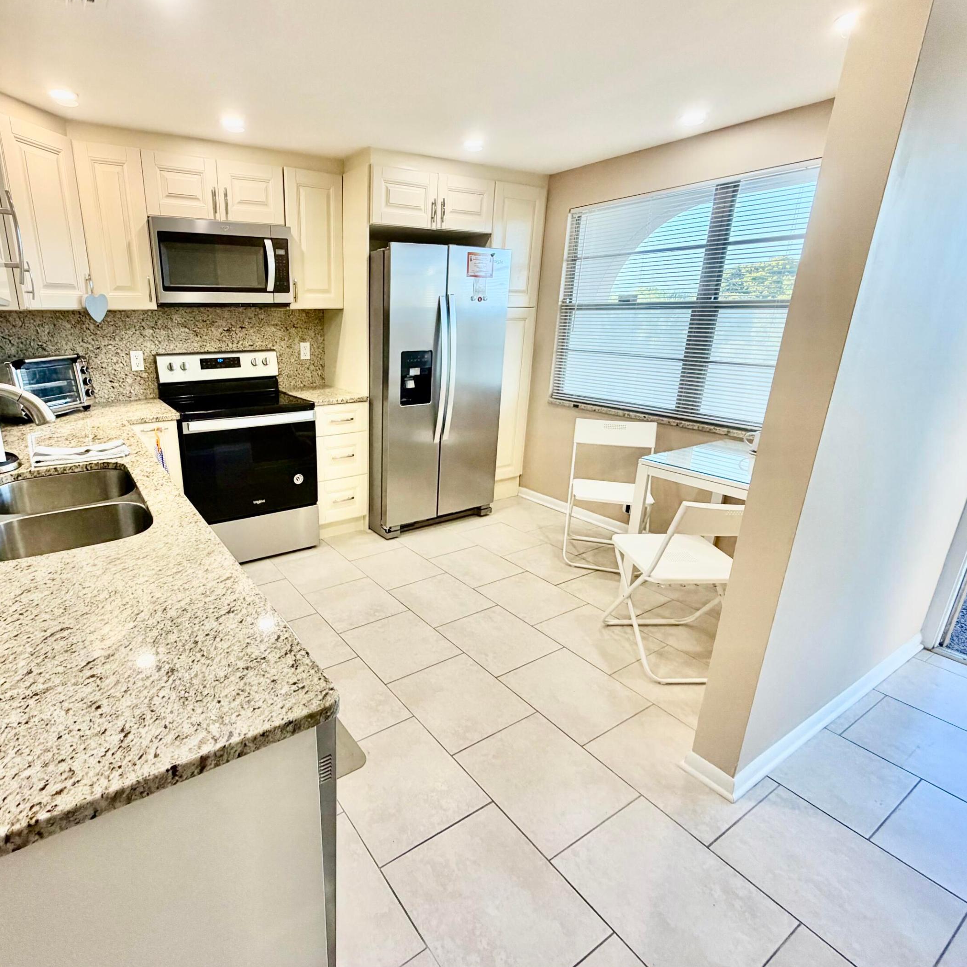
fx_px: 537
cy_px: 472
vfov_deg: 84.0
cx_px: 353
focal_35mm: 17
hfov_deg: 82.1
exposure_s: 1/120
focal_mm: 2.22
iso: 200
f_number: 2.2
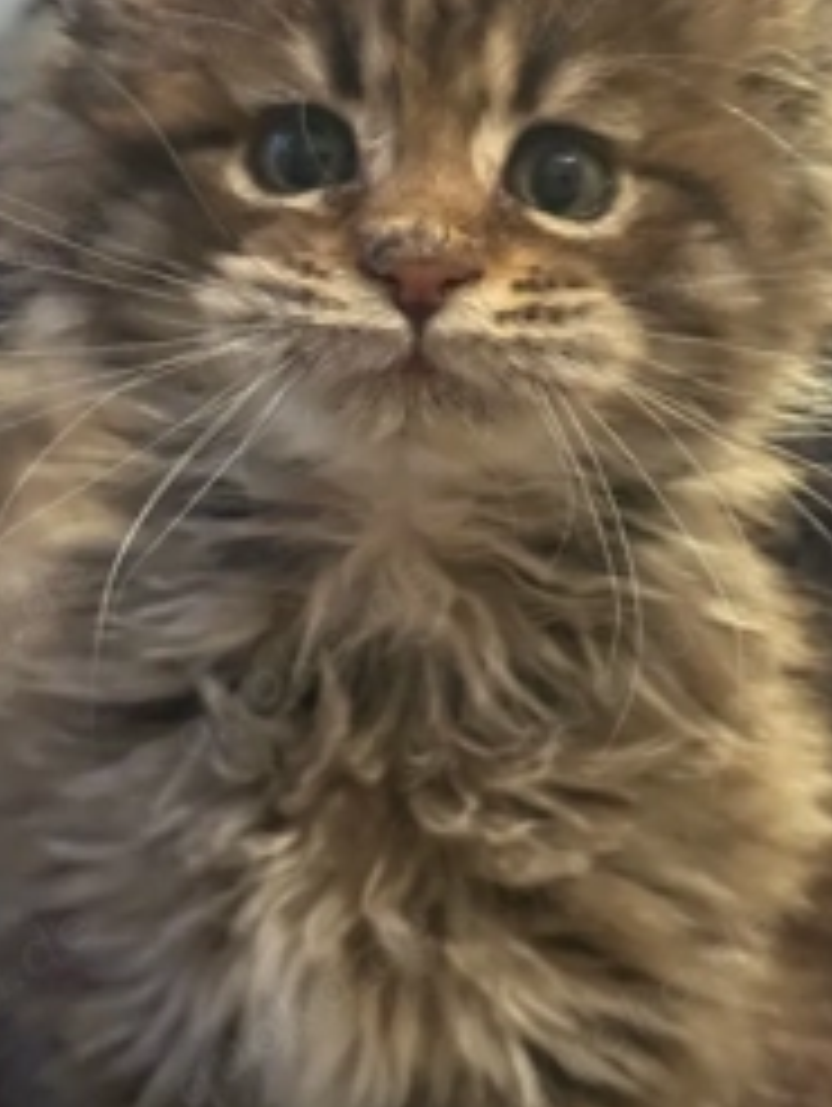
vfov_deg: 24.9
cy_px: 356
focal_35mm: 78
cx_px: 400
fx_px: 2495
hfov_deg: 18.9
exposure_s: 1/20
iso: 640
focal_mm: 6.76
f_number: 1.78
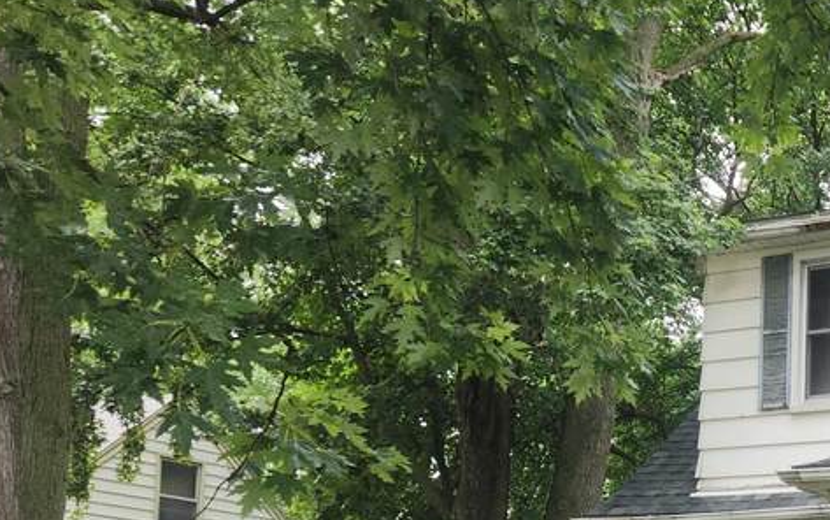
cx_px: 960
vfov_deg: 18.5
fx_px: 1493
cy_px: 650
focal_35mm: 66
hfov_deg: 27.8
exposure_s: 1/60
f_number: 1.8
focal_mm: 5.4
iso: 32
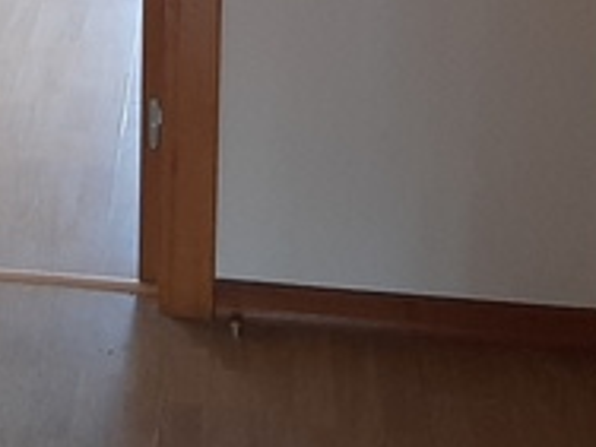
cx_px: -181
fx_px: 1980
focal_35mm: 115
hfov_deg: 16.2
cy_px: -244
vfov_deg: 12.2
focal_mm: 3.93
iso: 160
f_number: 1.7
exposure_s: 1/50
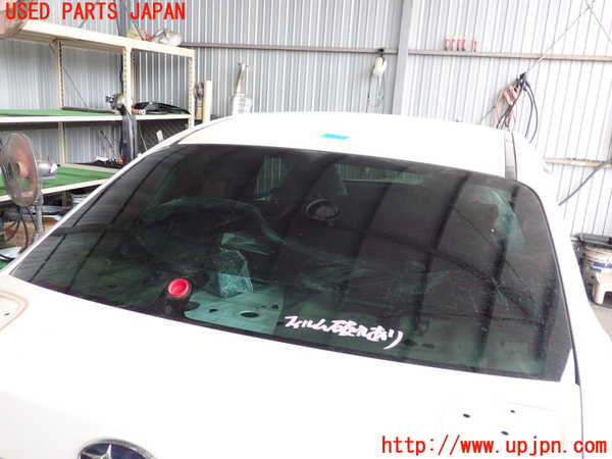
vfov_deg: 46.8
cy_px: 230
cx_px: 306
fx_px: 530
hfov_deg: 60.0
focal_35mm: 30
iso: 200
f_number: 2.3
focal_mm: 5.4
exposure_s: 1/50
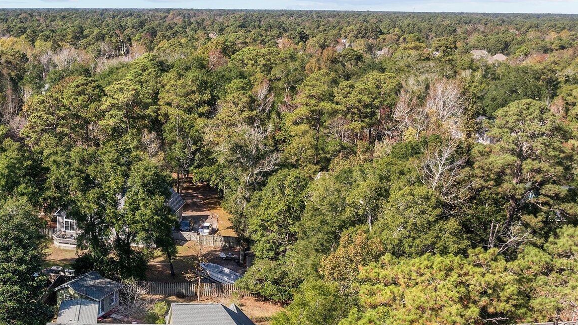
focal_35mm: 46
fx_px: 705
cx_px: 105
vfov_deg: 25.4
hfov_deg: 42.3
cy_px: 273
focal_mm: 12.29
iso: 140
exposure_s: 1/200
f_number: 2.8
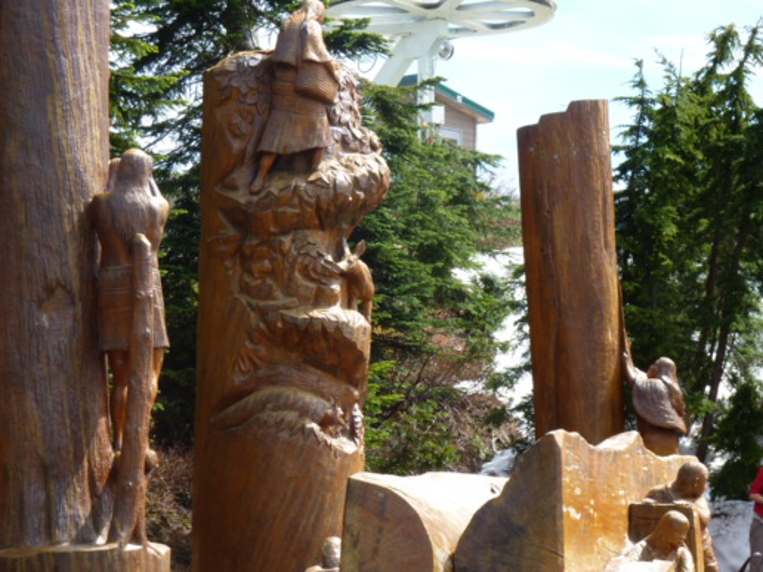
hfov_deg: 15.3
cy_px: 272
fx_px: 2843
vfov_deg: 11.5
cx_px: 359
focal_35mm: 129
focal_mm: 17
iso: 80
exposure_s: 1/250
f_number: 4.3
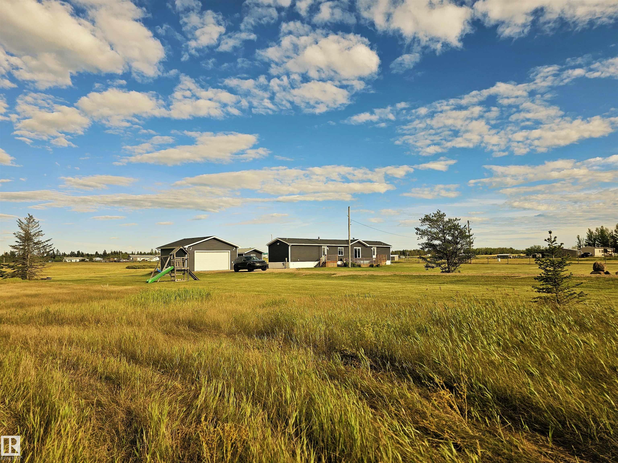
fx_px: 411
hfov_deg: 73.9
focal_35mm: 23
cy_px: 232
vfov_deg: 58.9
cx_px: 309
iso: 10
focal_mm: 6.3
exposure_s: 1/1055
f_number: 1.7
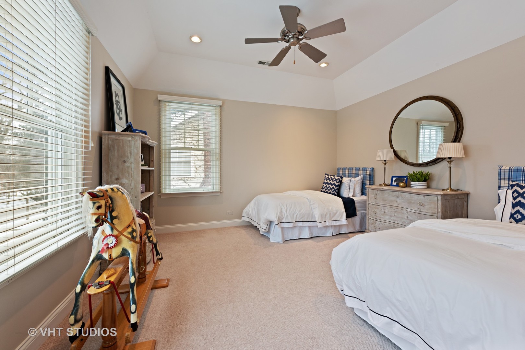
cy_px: 175
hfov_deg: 104.2
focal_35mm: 14
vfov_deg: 81.2
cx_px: 262
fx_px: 204
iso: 200
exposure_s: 1/8
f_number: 9.5
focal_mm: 14
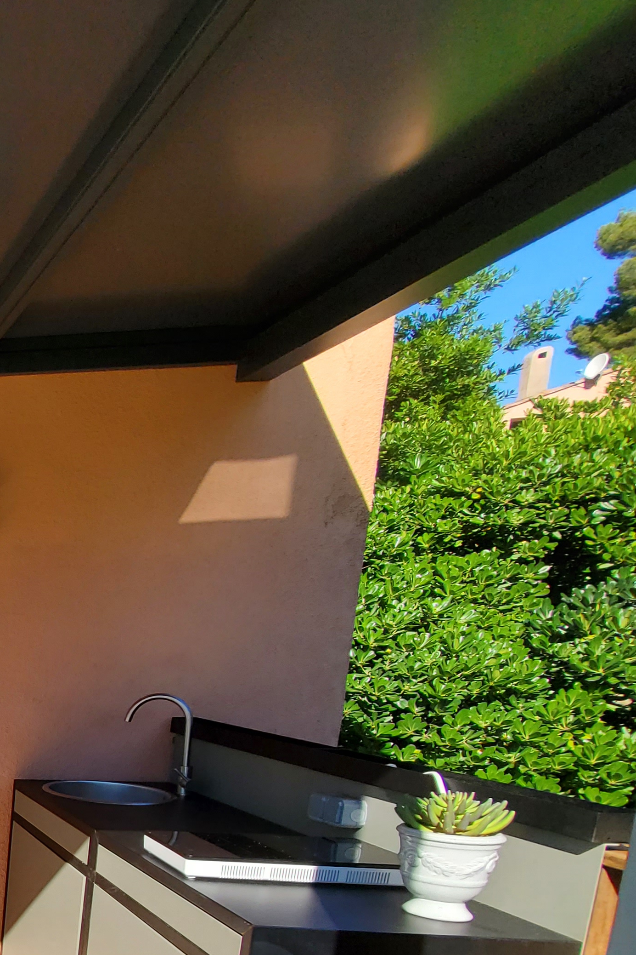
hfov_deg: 26.5
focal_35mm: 30
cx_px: -377
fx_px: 795
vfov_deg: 56.4
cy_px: 792
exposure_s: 1/876
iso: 50
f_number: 2.2
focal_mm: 1.8
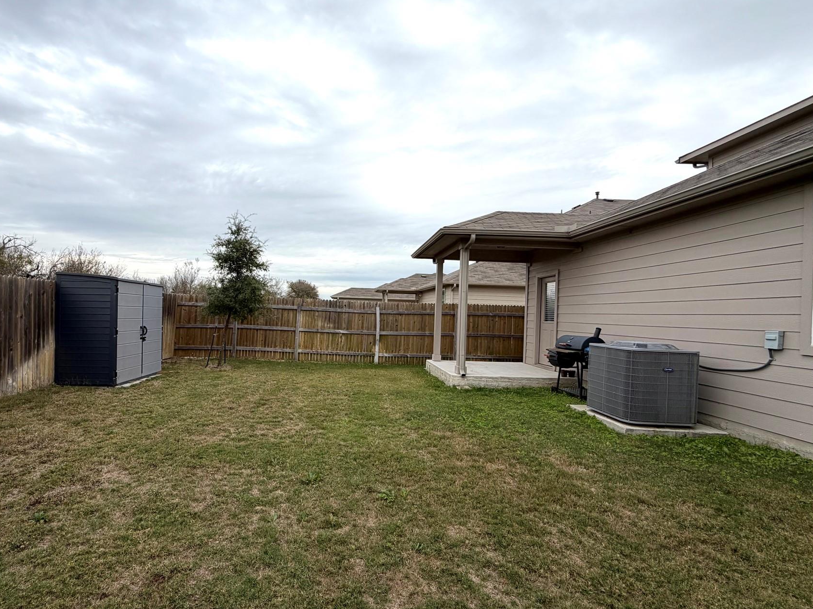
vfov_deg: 74.7
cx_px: 349
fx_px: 399
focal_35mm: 17
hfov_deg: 90.4
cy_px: 311
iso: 32
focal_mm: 2.22
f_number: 2.2
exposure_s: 1/770
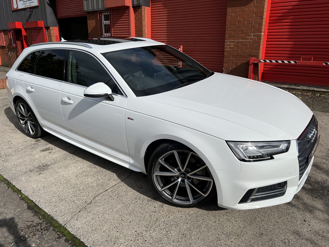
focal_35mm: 26
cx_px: 164
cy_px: 124
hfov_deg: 67.3
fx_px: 247
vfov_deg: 53.1
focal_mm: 5.7
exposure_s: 1/11364
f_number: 1.5
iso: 50
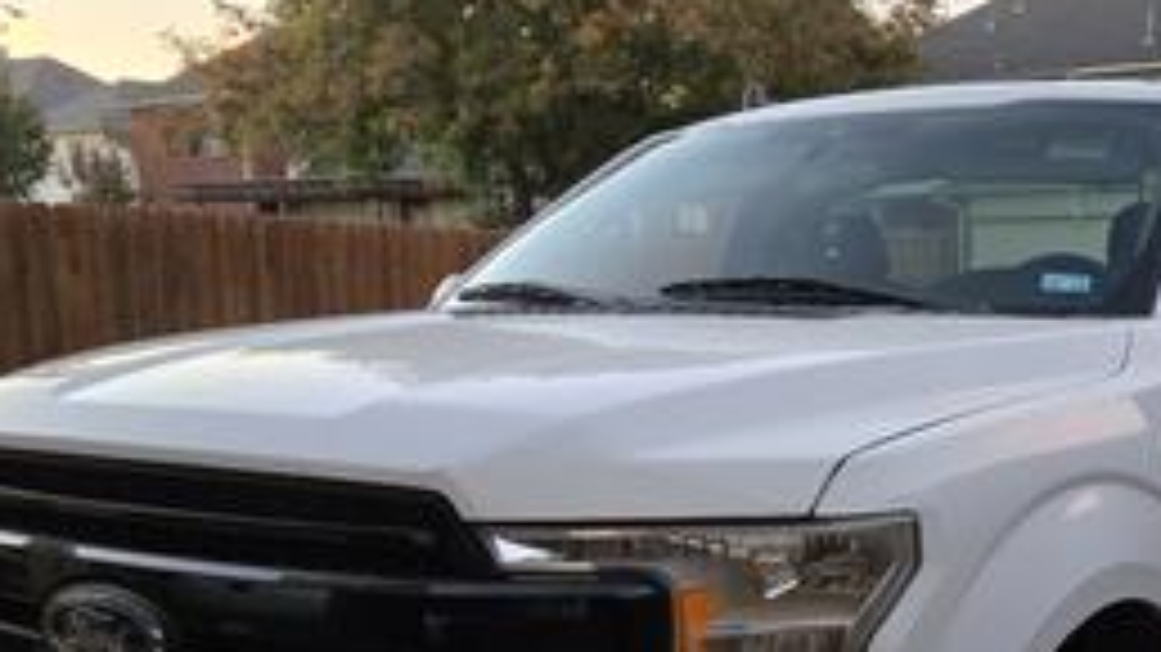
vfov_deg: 23.6
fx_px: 1508
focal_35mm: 49
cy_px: 621
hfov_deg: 41.6
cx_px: 760
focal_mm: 5.4
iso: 800
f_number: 1.8
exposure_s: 1/120
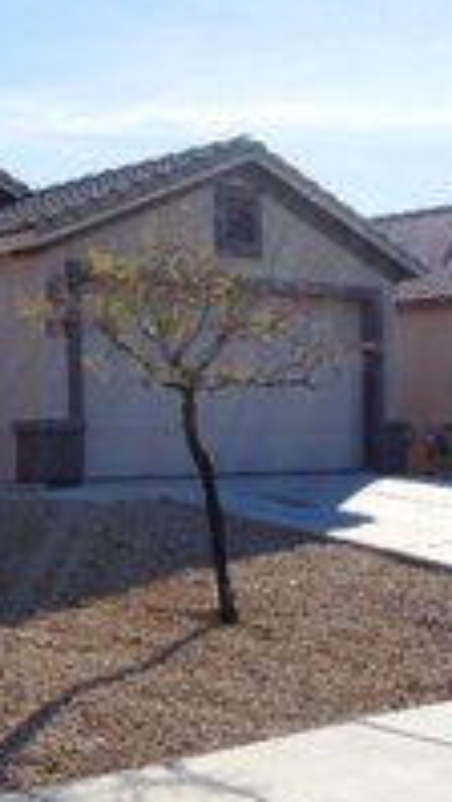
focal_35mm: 57
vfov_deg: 36.6
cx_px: -149
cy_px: 379
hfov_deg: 19.3
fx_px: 1214
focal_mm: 5.4
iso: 100
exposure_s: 1/800
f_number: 3.5
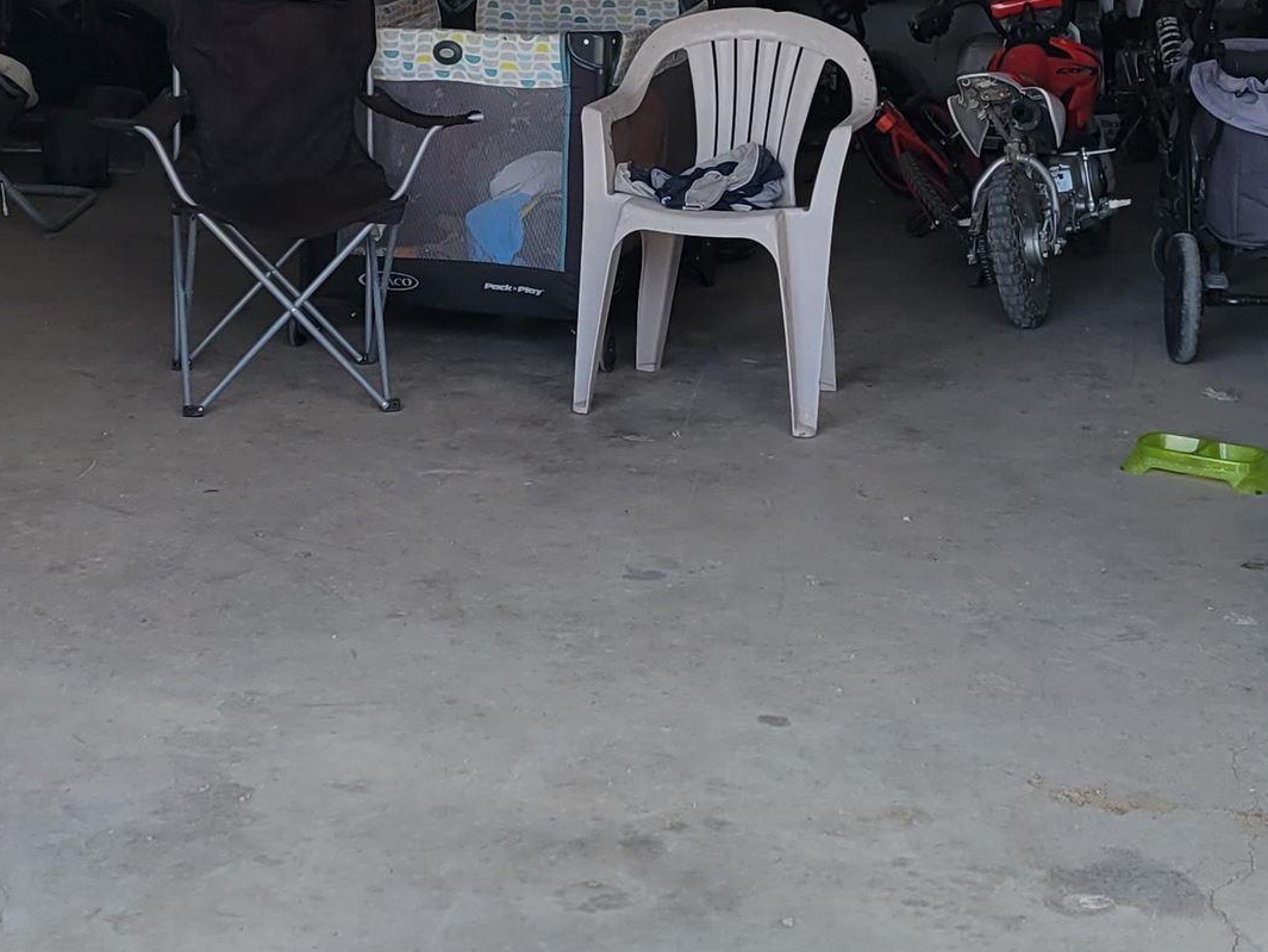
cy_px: 29
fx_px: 2748
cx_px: 595
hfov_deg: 26.0
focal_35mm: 75
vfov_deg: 19.2
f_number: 1.8
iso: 40
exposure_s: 1/569
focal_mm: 5.4
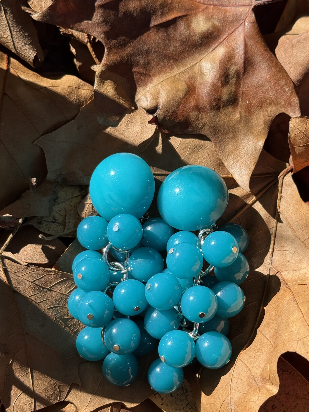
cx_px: 179
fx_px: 702
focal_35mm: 59
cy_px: 238
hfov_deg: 24.8
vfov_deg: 32.6
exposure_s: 1/1770
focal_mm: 6.76
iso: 64
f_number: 1.78
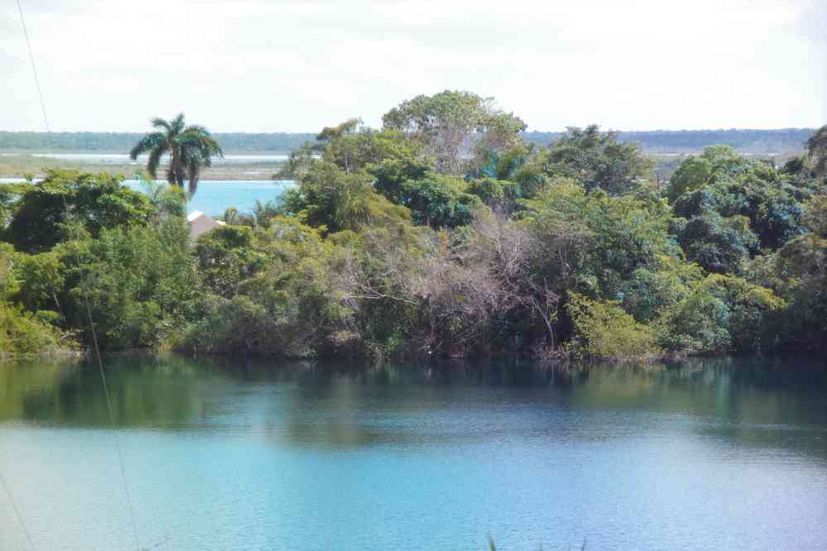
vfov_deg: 8.3
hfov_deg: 12.5
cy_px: 276
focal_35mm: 165
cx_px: 414
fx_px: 3790
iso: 1600
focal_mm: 110
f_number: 9
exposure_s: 1/160
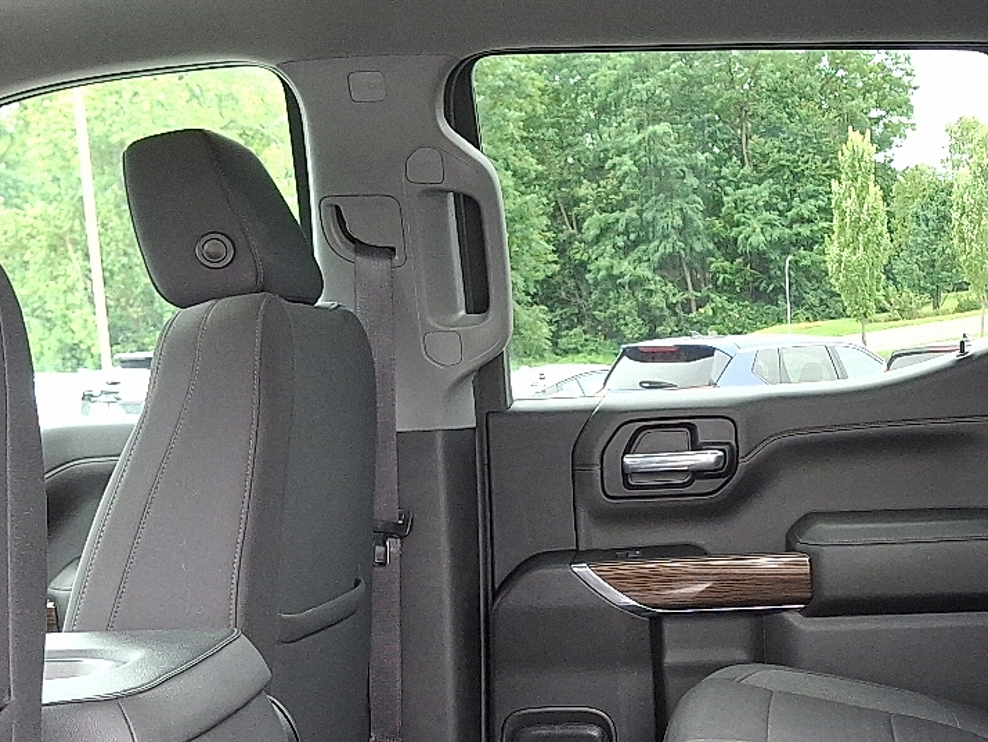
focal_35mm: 56
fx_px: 1599
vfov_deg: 25.5
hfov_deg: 33.6
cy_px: 633
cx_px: 744
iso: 165
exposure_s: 1/60.2
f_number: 1.8
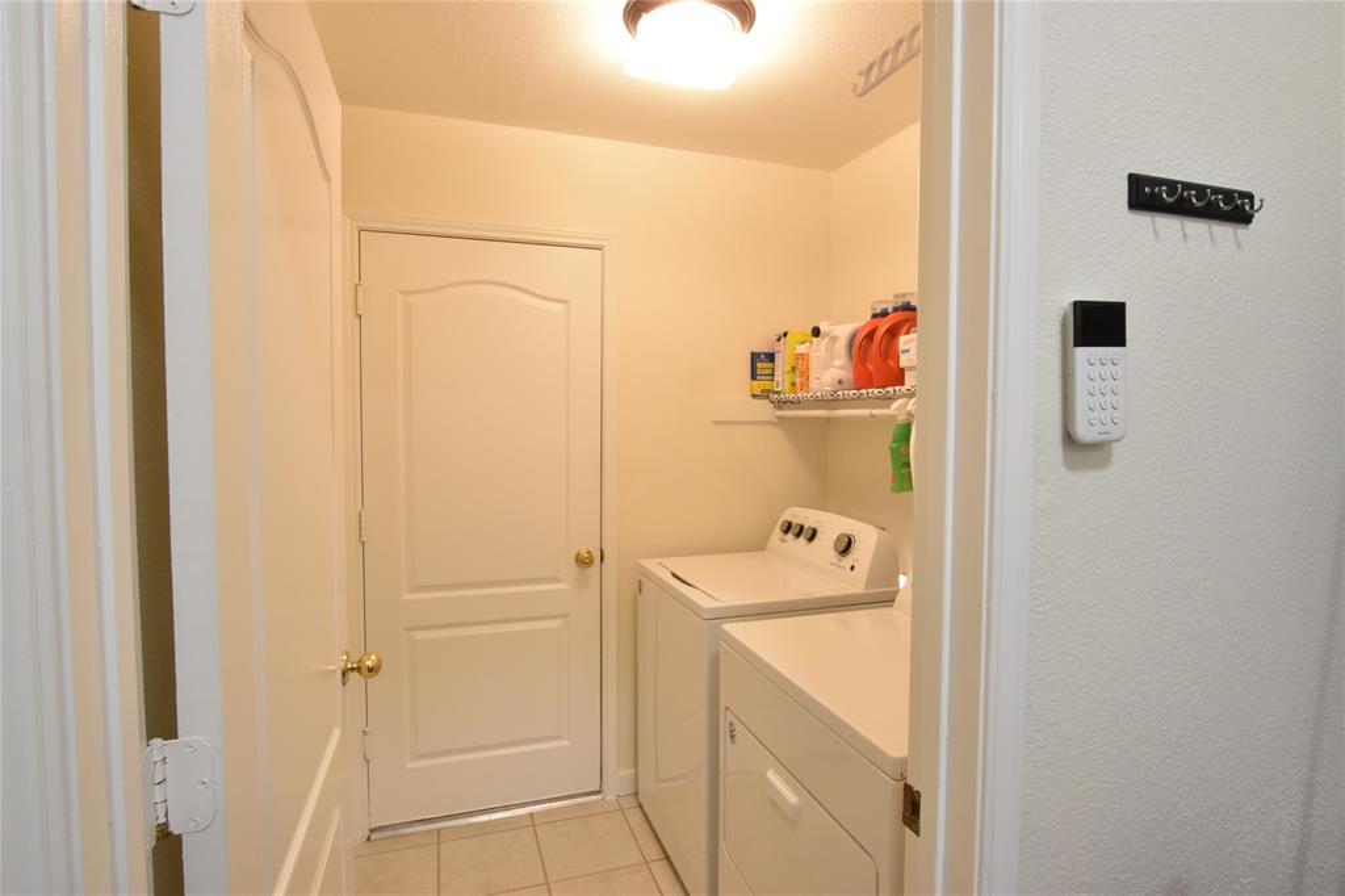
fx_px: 672
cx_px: 672
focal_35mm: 18
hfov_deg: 90.0
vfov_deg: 67.3
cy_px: 448
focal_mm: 12
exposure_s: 1/15
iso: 2000
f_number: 14
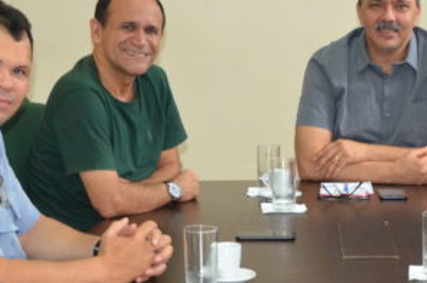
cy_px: 187
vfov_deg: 10.4
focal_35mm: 131
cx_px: 321
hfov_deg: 15.6
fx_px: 1550
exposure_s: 1/60
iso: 1600
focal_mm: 34
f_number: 5.6
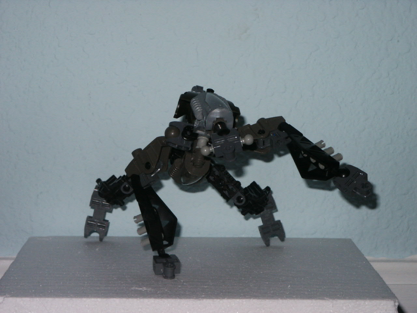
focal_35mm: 110
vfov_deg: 13.5
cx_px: 208
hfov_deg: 17.9
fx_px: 1325
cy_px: 156
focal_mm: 22.45
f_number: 8
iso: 200
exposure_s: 1/90
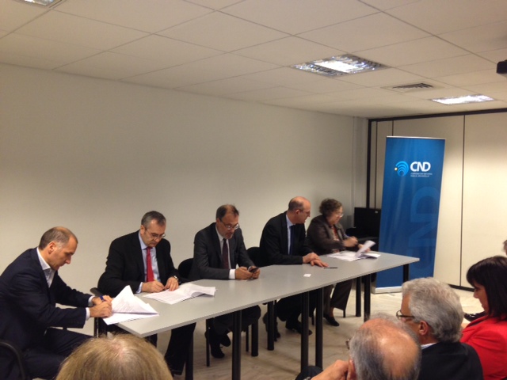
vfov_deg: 42.9
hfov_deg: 55.4
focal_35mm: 33
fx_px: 483
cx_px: 254
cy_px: 190
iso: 125
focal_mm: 4.13
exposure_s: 1/20
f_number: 2.4
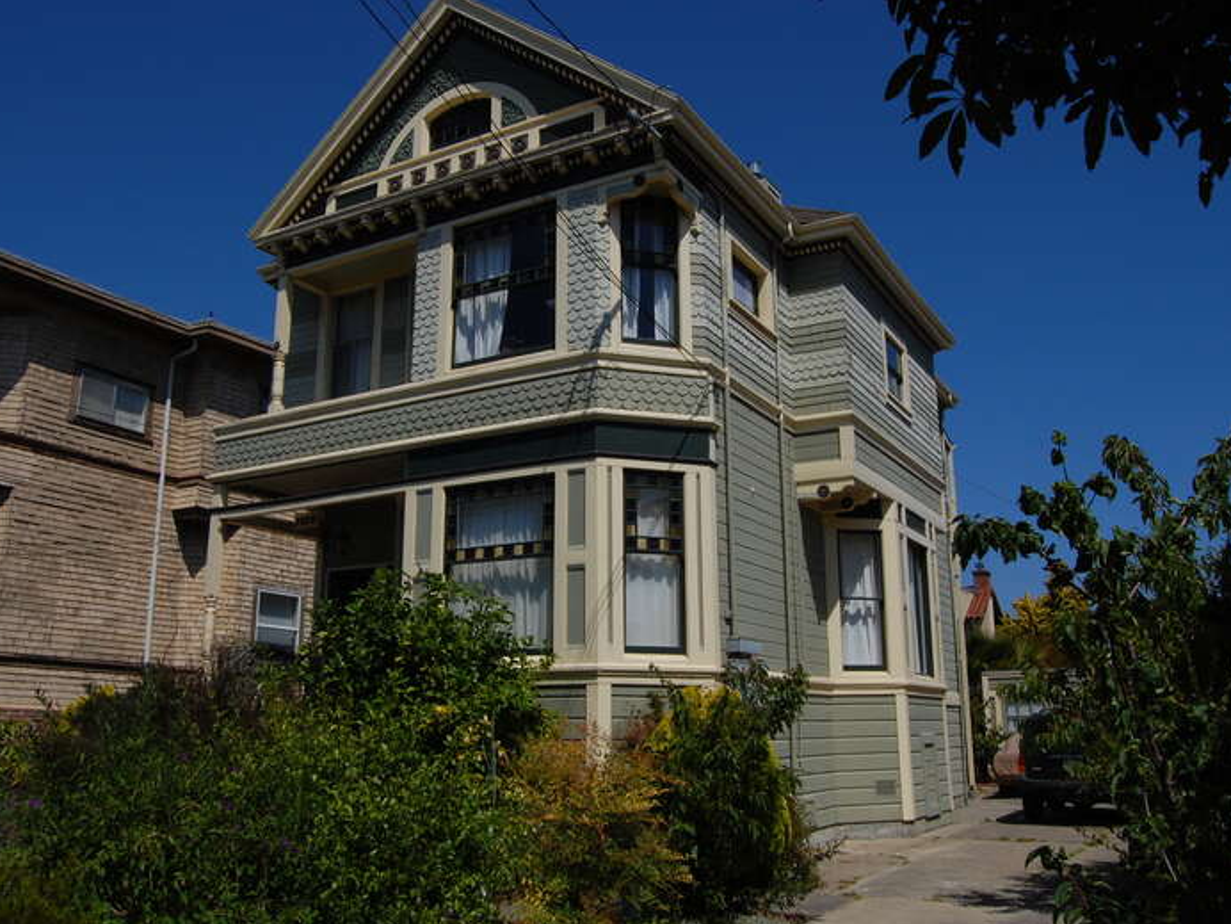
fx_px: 1067
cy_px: 458
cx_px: 598
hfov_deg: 60.0
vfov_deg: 46.8
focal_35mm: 30
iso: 200
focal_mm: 18
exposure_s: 1/250
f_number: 16
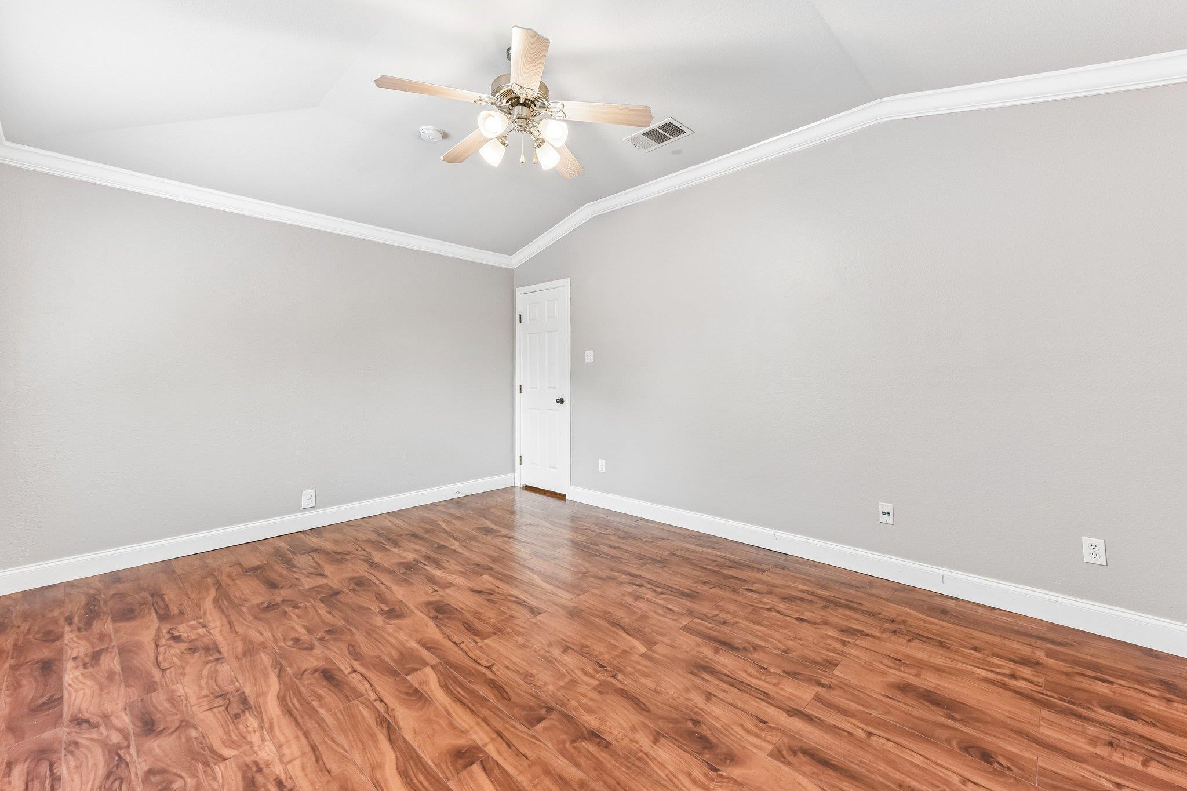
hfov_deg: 104.3
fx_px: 462
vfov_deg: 81.2
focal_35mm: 14
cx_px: 594
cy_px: 396
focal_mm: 14
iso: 450
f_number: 8
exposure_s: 1/15
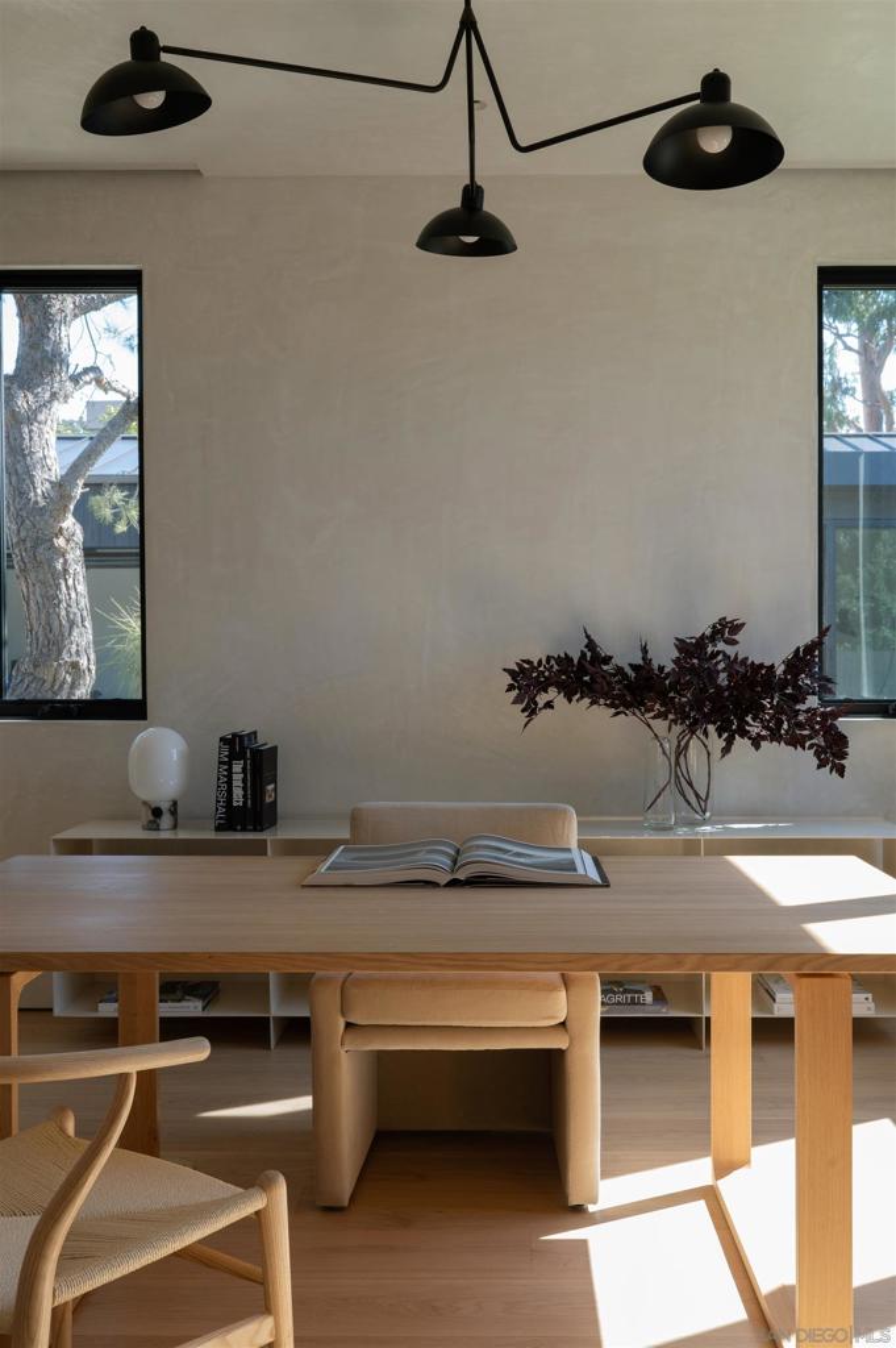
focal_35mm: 35
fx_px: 1309
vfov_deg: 54.5
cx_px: 448
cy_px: 674
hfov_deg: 37.8
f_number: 11
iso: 320
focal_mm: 35
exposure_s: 1/25
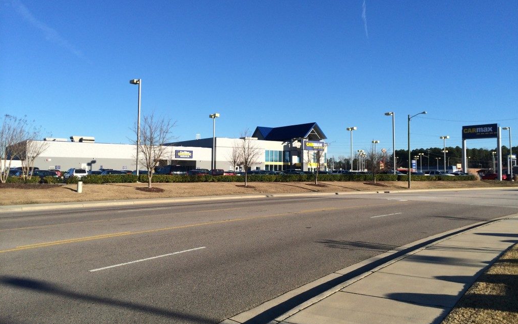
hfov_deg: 59.7
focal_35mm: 32
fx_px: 452
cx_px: 258
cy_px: 147
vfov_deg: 39.4
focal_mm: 4.12
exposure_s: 1/2160
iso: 40
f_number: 2.2
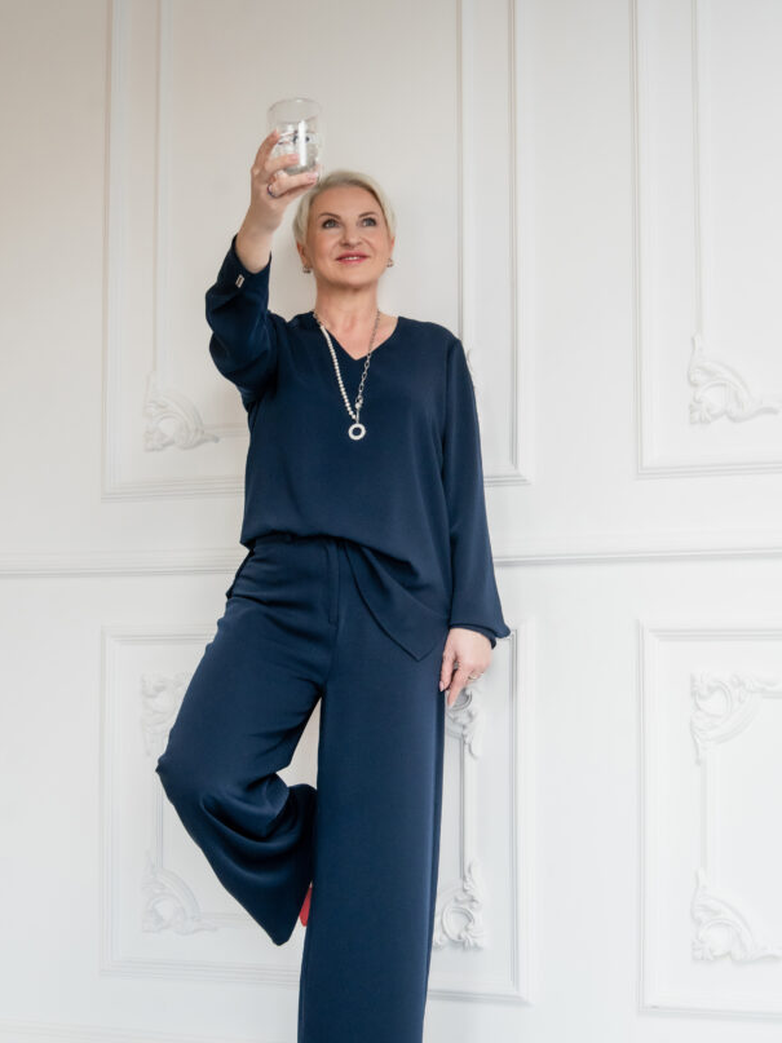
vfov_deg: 31.7
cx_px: 387
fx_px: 1838
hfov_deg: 24.0
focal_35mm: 61
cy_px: 567
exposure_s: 1/125
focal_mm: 50
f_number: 6.3
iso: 1250
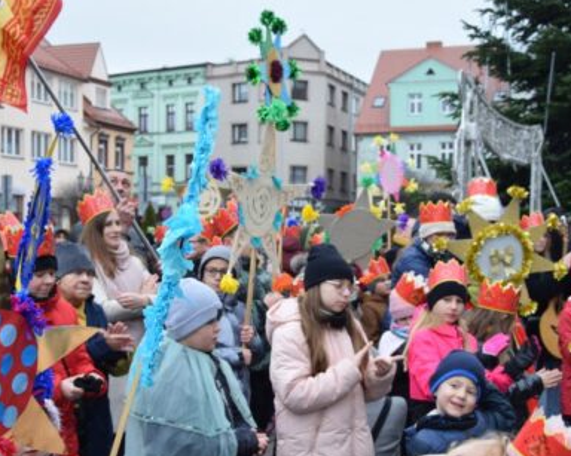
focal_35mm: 66
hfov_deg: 28.7
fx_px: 1115
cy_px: 261
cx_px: 290
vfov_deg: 23.1
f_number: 5.6
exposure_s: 1/125
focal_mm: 30
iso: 400
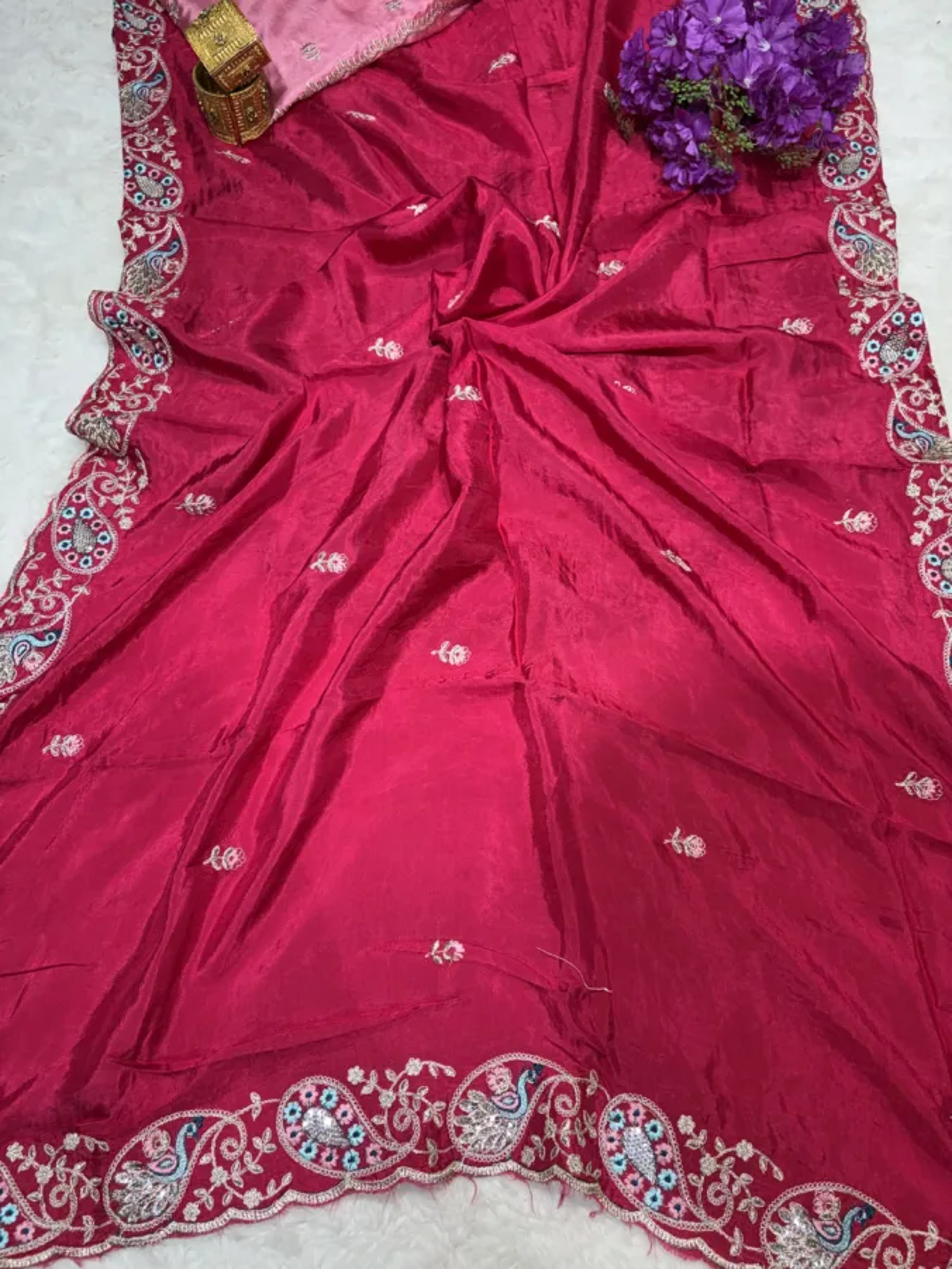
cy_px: 634
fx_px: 953
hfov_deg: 53.1
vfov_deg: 67.3
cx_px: 476
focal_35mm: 26
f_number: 1.6
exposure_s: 1/100
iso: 40
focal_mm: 5.96
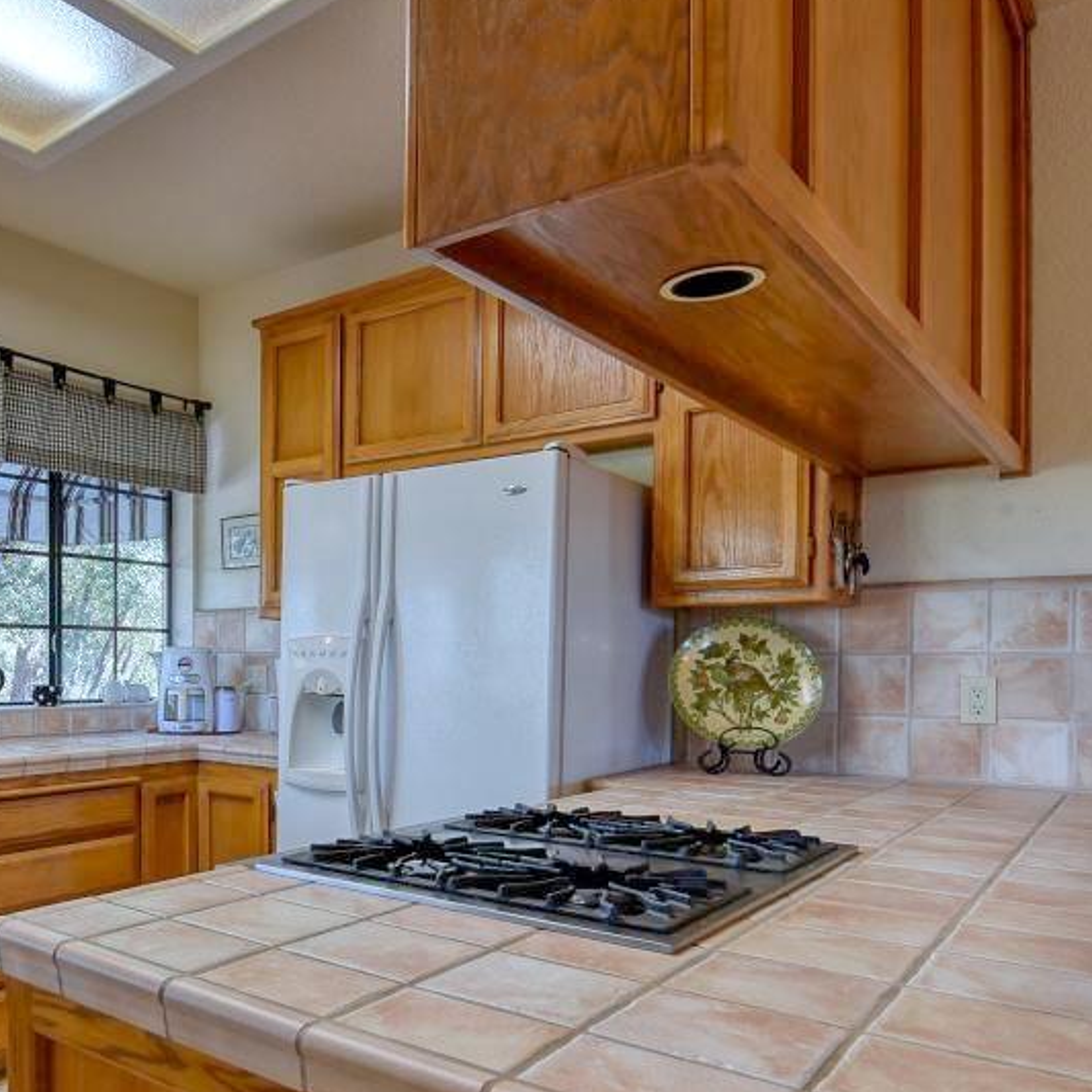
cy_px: 690
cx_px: 191
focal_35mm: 27
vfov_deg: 58.2
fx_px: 964
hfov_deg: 54.3
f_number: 11
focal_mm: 15
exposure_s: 1/80
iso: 400
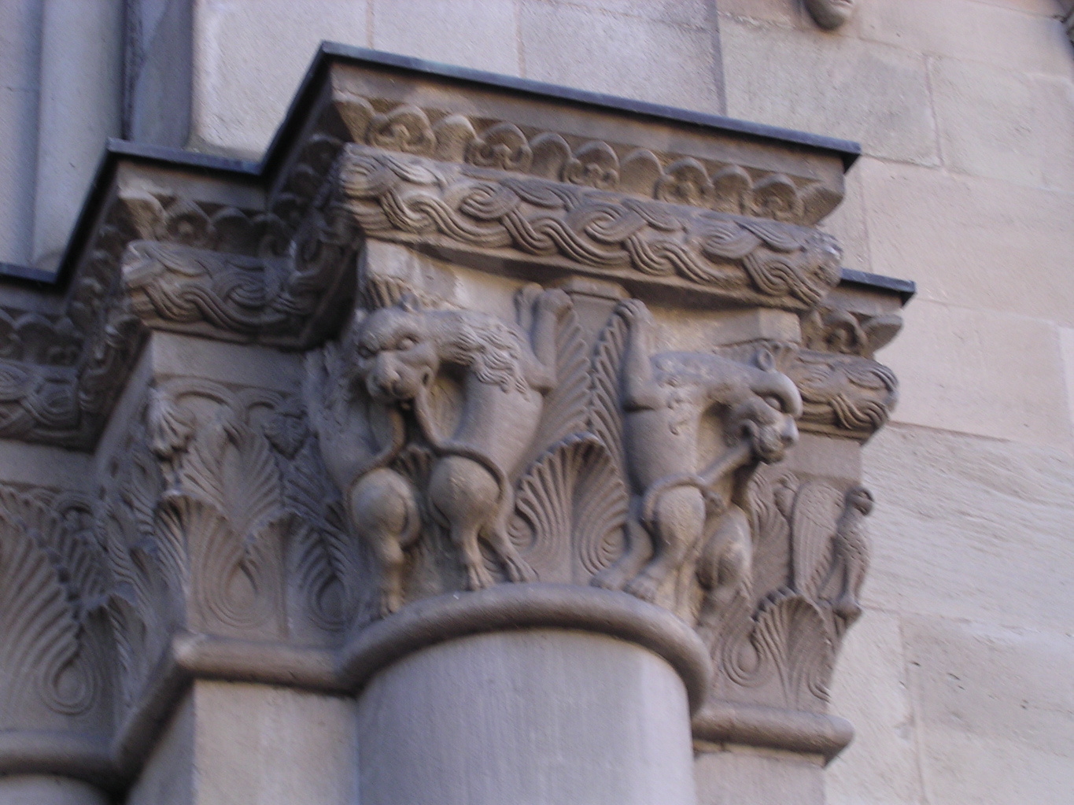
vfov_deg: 14.8
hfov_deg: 19.6
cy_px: 402
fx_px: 3102
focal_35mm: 100
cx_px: 537
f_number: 4.5
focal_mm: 15.2
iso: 100
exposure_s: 1/29.5
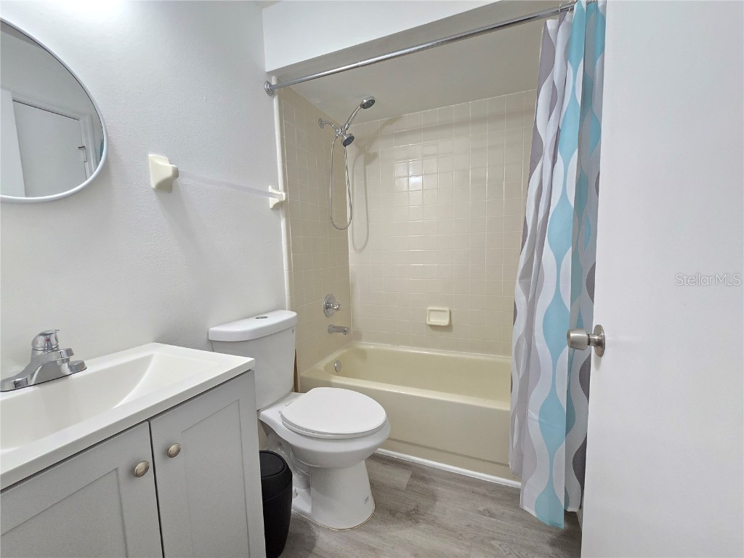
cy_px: 279
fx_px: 279
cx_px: 372
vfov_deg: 89.9
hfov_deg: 106.2
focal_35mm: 13
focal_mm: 2.2
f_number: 2.2
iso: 400
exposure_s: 1/100
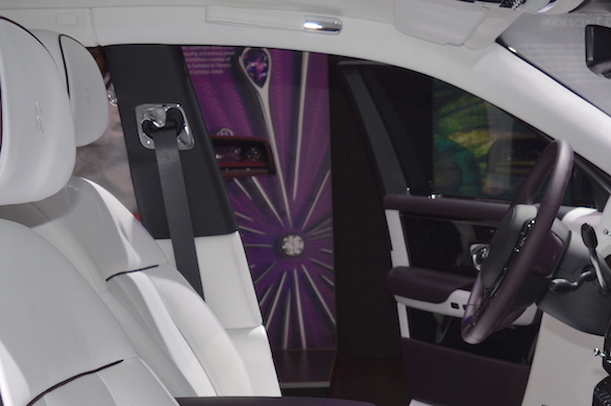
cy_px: 420
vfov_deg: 22.0
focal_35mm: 59
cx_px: 462
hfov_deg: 33.3
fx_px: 1000
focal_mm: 18
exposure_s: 1/160
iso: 100
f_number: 4
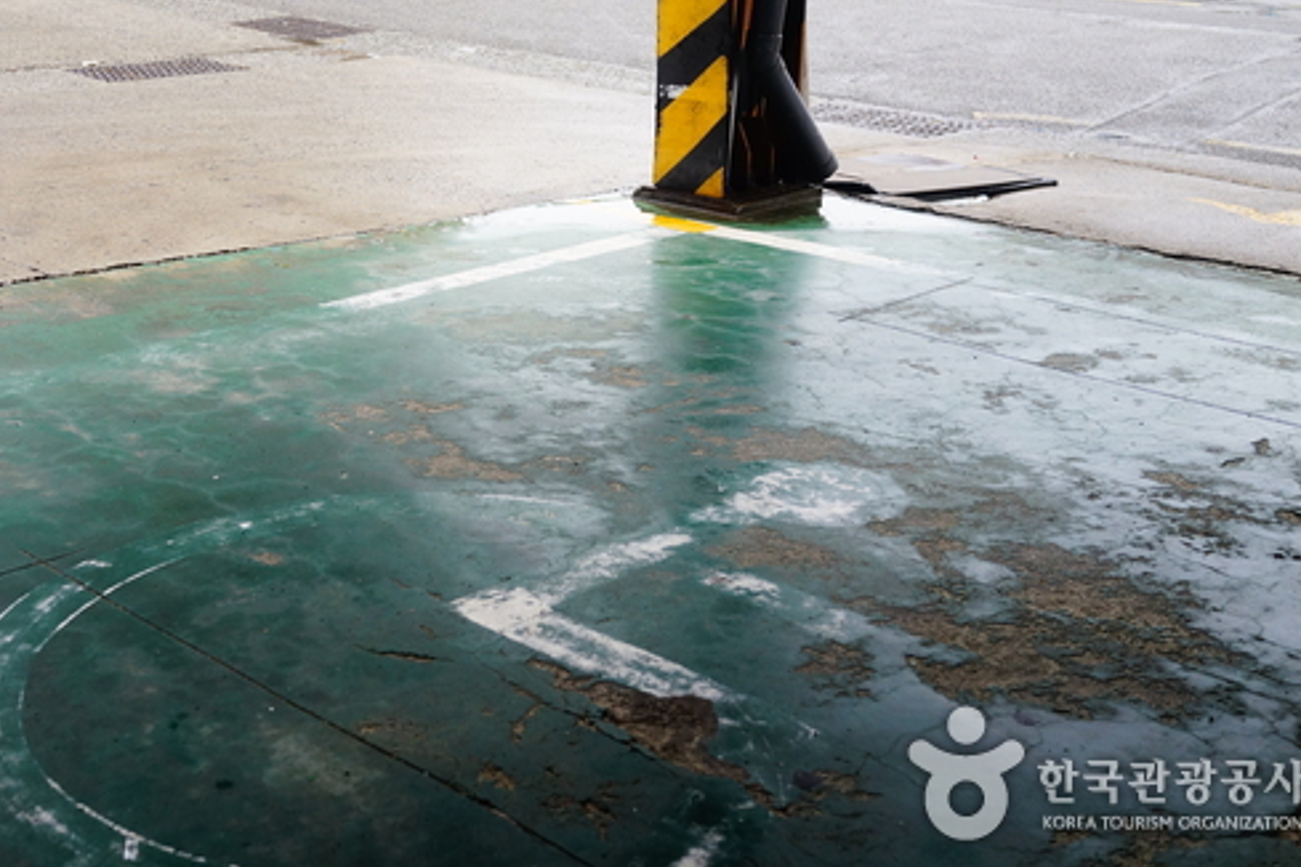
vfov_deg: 26.8
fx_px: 1807
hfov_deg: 39.1
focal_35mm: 50
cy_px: 258
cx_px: 416
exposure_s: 1/100
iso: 800
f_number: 4
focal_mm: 35
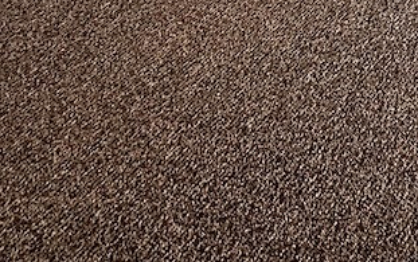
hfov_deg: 31.4
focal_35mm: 61
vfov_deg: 14.9
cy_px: -335
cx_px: 398
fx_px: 696
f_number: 2.2
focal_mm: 2.22
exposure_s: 1/60
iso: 250
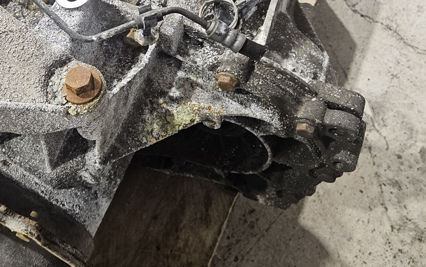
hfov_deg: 40.9
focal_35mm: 48
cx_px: 118
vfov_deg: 26.4
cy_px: 57
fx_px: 557
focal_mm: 5.4
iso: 320
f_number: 1.8
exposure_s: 1/100
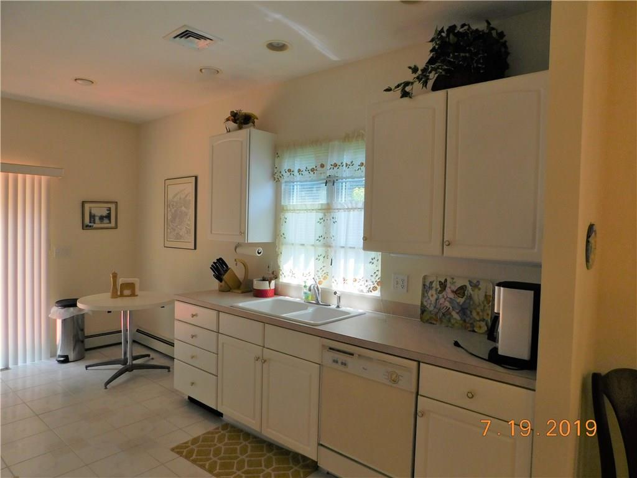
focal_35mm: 23
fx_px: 423
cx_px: 318
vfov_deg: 58.9
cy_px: 239
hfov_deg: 73.9
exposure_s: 1/125
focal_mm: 4
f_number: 3
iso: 125
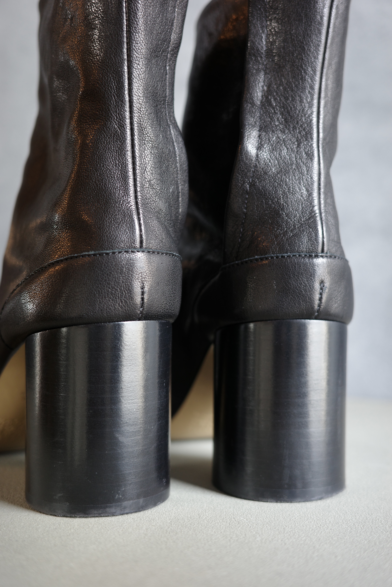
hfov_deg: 33.4
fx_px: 653
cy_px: 294
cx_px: 196
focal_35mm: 40
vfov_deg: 48.5
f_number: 2.8
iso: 320
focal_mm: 26
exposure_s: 1/40
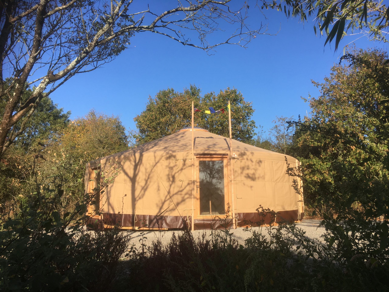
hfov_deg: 61.7
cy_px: 146
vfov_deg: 48.2
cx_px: 194
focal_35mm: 29
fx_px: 326
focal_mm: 4.15
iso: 25
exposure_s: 1/999
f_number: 2.2
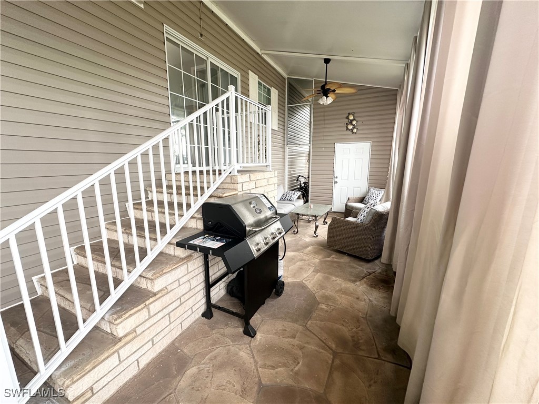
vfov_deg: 85.7
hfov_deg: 102.1
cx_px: 270
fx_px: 218
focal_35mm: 14
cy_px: 202
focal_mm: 2.22
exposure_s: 1/99
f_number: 2.2
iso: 160
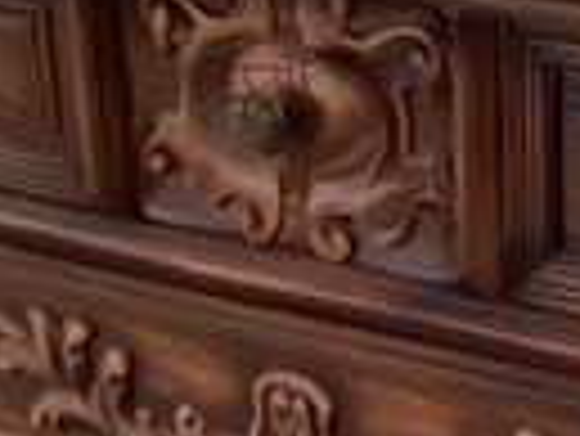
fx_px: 2583
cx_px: 567
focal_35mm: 154
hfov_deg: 12.7
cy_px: 764
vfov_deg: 9.2
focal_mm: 3.3
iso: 200
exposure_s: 1/50
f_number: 2.4
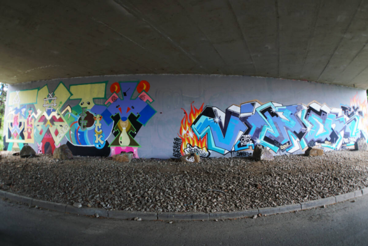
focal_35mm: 30
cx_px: 184
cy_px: 123
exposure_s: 1/80
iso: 100
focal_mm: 20
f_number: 3.5
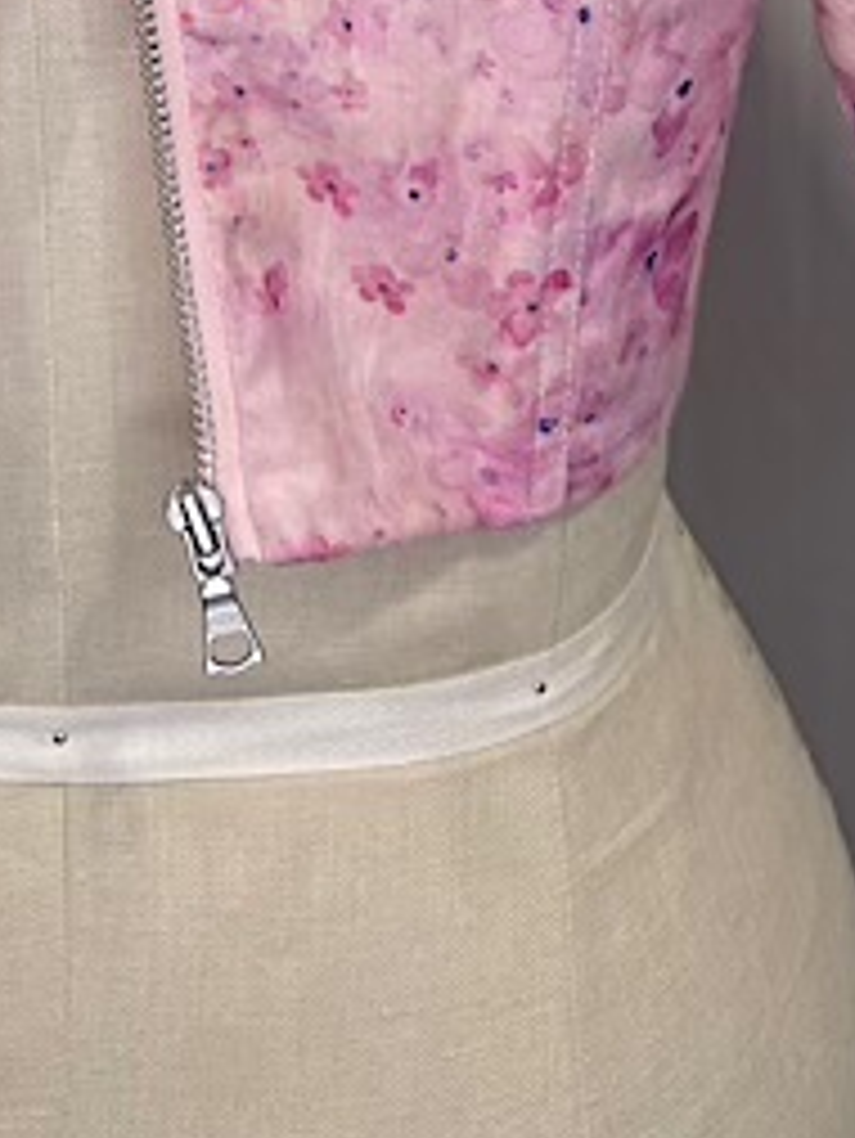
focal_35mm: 79
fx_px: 2599
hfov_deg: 18.4
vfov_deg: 21.1
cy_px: -544
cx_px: 99
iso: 32
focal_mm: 5.1
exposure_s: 1/881
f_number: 1.6
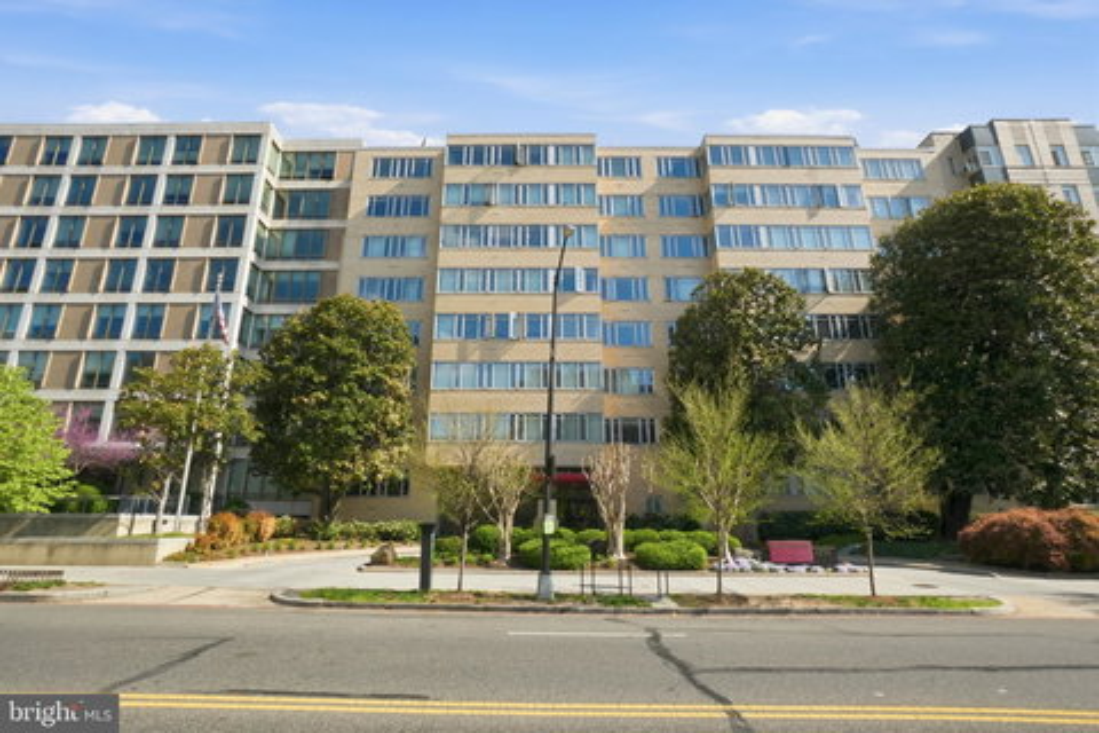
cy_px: 366
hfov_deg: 95.0
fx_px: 504
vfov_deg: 72.1
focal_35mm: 16
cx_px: 550
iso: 200
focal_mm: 11
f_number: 22
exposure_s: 1/50
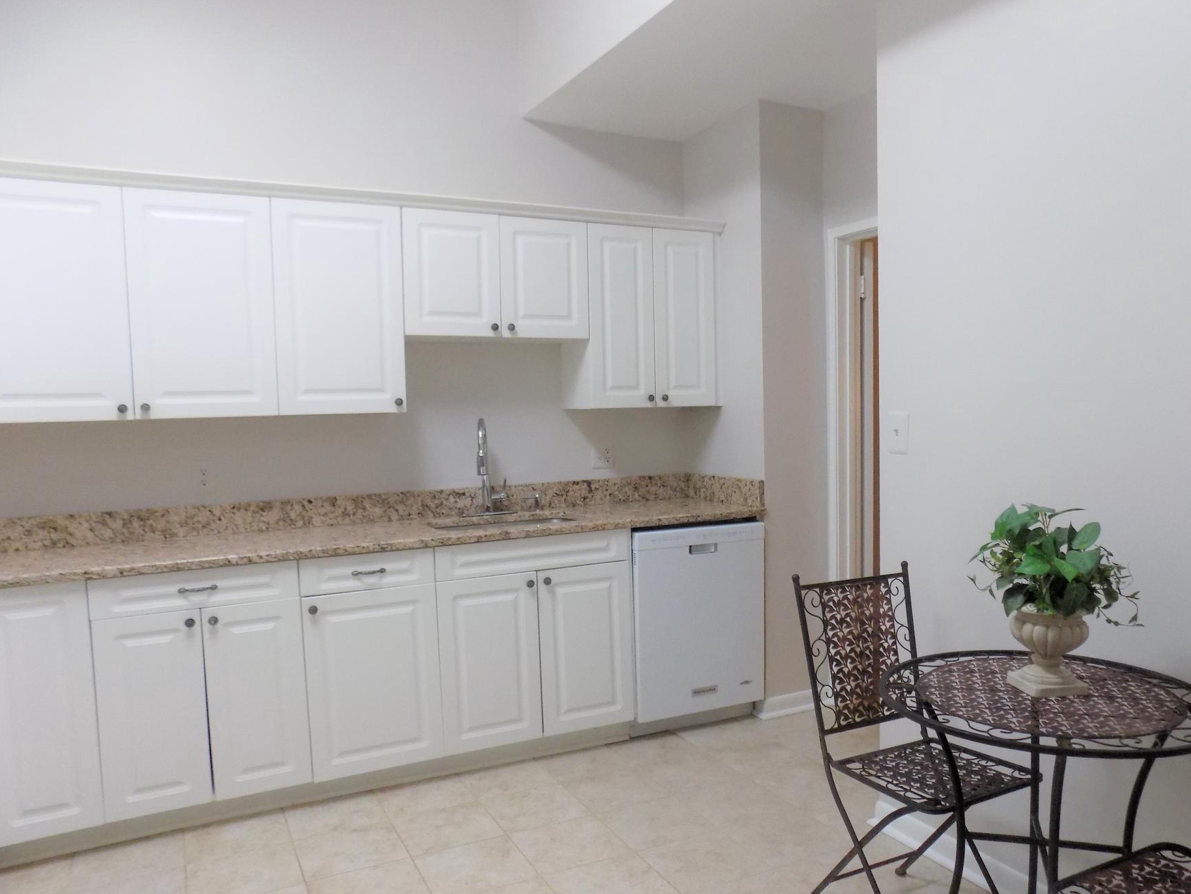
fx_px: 929
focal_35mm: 27
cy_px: 478
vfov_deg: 51.3
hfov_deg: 65.1
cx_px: 668
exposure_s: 1/30
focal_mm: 4
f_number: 3.1
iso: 220
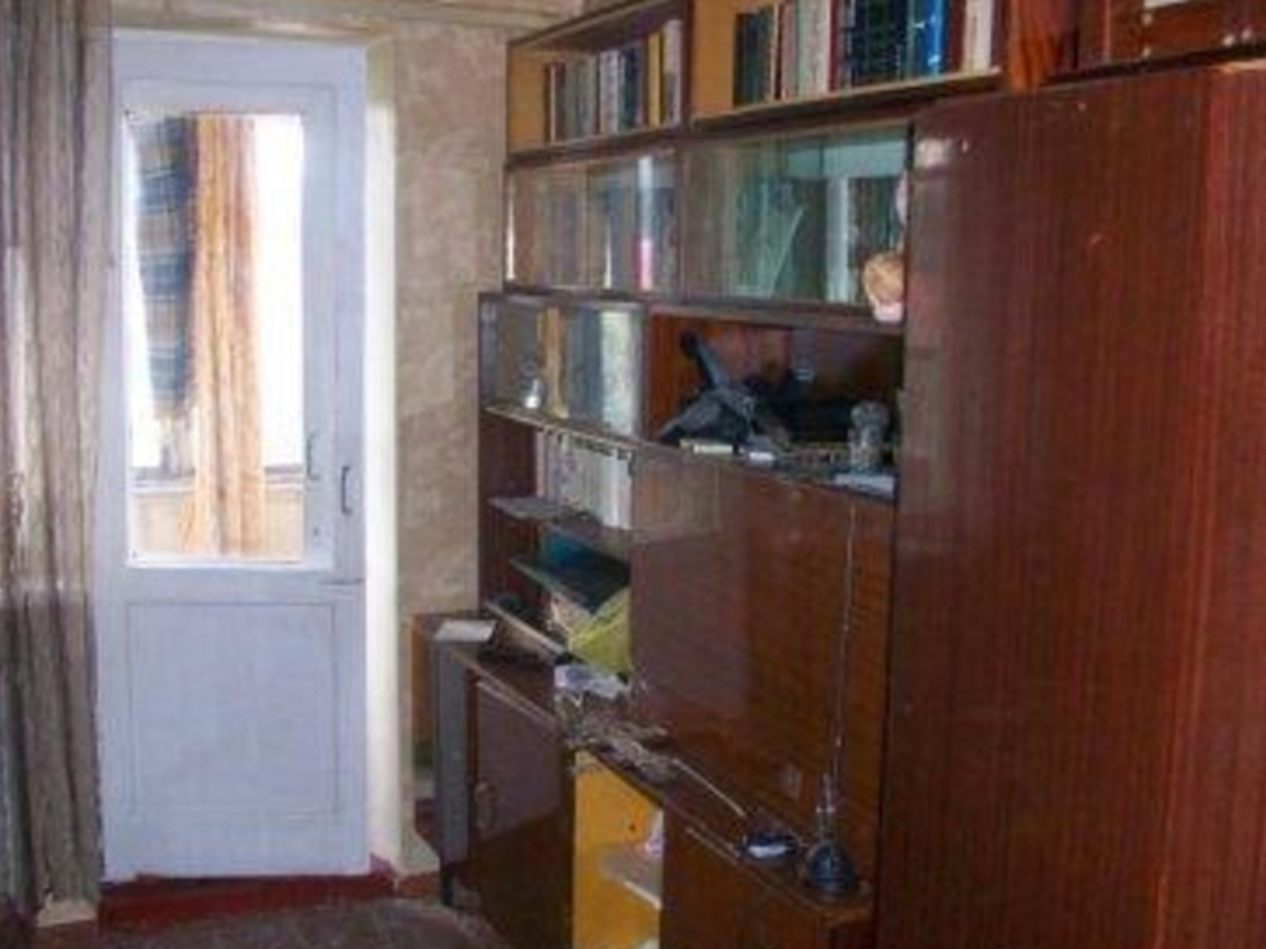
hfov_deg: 44.6
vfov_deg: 34.3
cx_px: 733
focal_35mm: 42
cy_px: 467
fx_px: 1536
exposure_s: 1/60
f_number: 2.8
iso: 200
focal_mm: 5.7
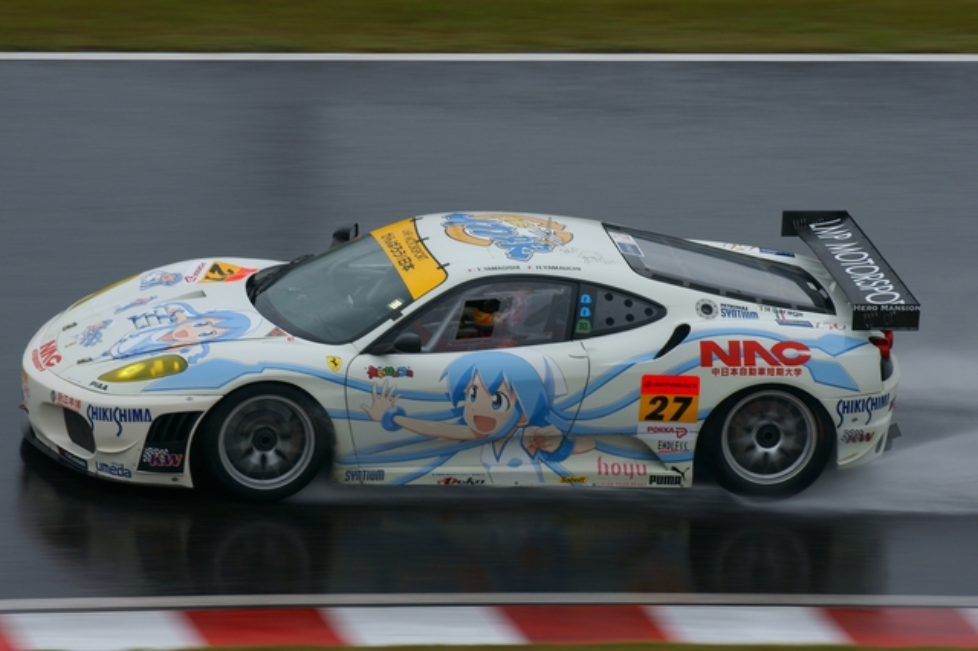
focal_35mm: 300
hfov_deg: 6.9
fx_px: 8145
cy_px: 326
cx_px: 489
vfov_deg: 4.6
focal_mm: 200
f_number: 13
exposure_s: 1/200
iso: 200
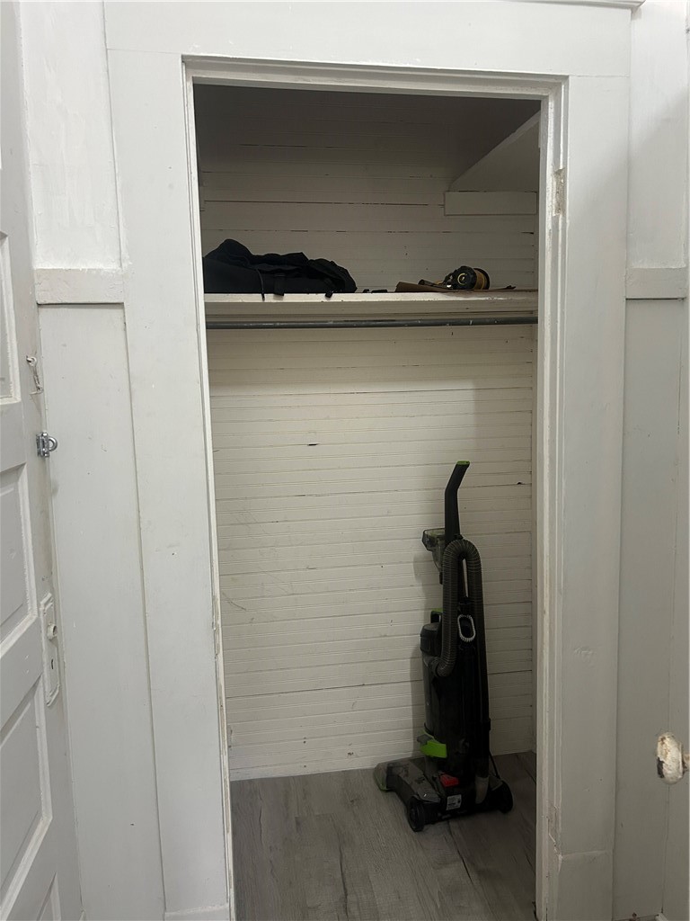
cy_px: 460
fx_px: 691
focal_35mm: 26
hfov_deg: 53.1
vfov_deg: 67.3
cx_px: 345
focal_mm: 5.7
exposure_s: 1/60
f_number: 1.5
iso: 200
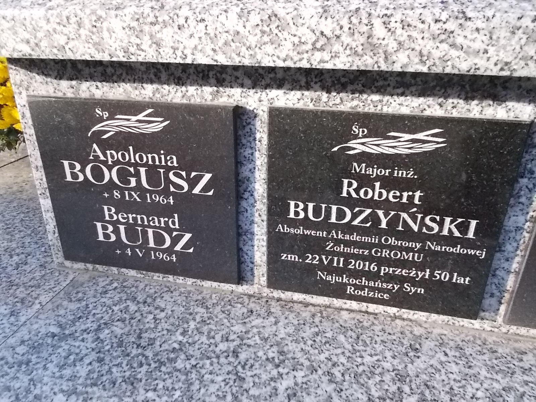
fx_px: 403
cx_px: 268
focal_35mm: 26
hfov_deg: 67.3
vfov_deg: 53.1
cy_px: 201
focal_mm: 4.6
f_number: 8
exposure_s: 1/100
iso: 400
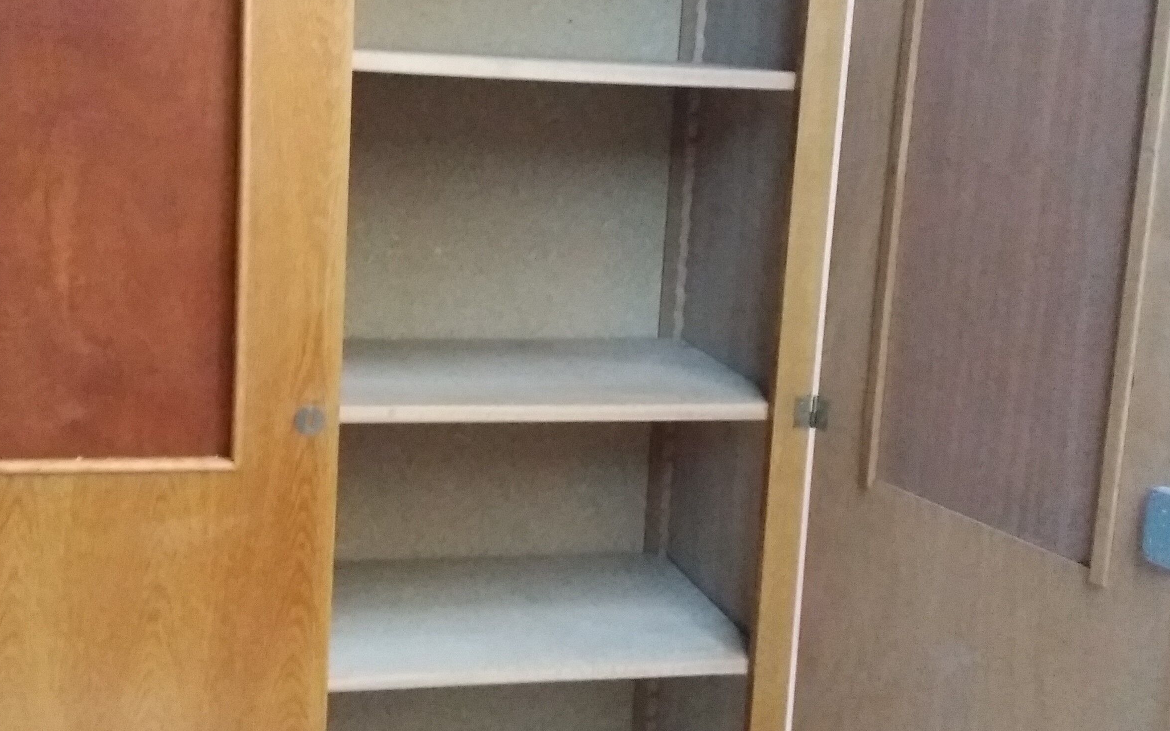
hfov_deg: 38.8
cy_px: 336
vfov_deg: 24.9
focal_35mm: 52
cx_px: 508
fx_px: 1658
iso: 1000
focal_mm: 3.7
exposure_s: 1/17
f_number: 1.9
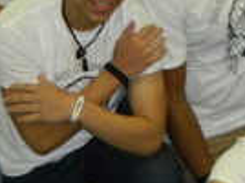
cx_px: 479
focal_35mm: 167
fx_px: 1180
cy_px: -167
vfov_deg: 8.5
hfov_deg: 10.9
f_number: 3.2
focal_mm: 5.6
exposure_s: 1/40
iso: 200
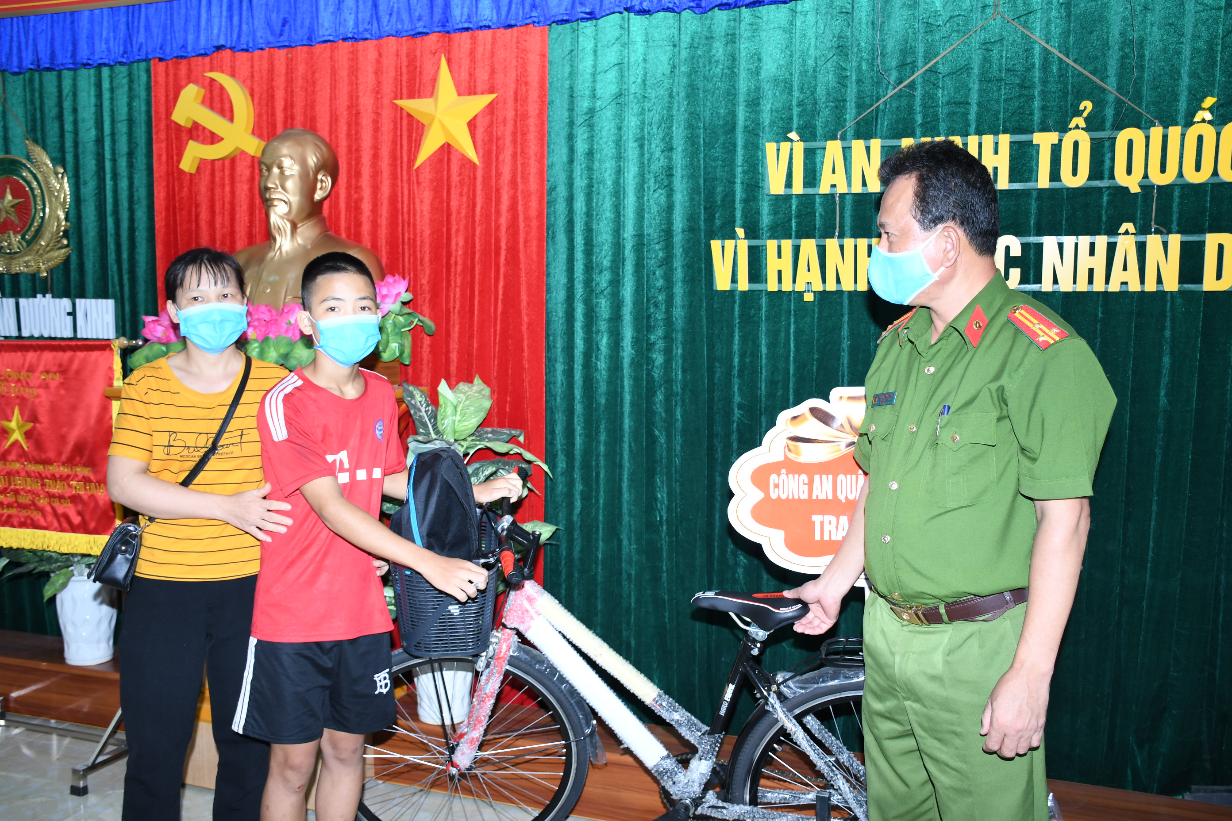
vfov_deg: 40.0
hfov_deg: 57.2
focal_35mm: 33
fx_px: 1129
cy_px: 410
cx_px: 616
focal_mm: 22
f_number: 3.5
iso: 400
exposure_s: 1/200
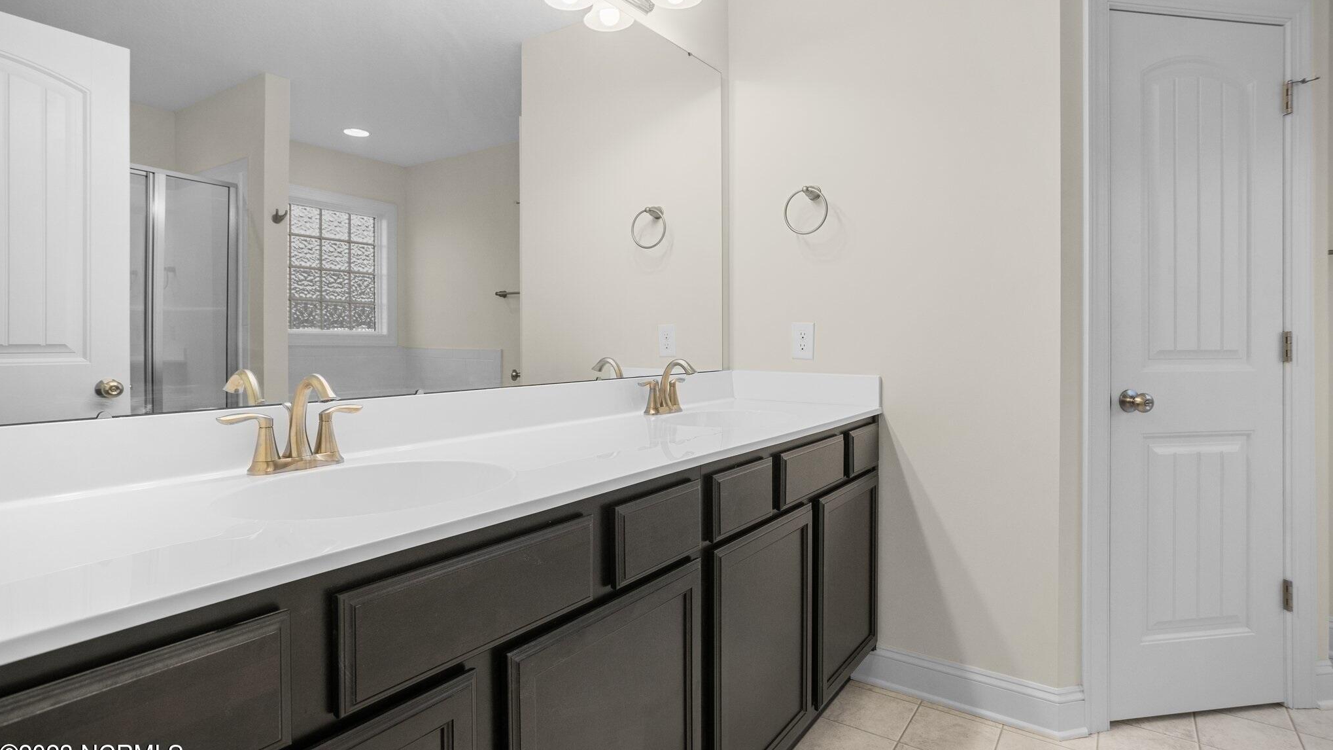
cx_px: 666
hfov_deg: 86.6
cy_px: 348
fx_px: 707
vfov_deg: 55.8
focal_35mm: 20
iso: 320
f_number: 8
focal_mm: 19
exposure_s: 1/15
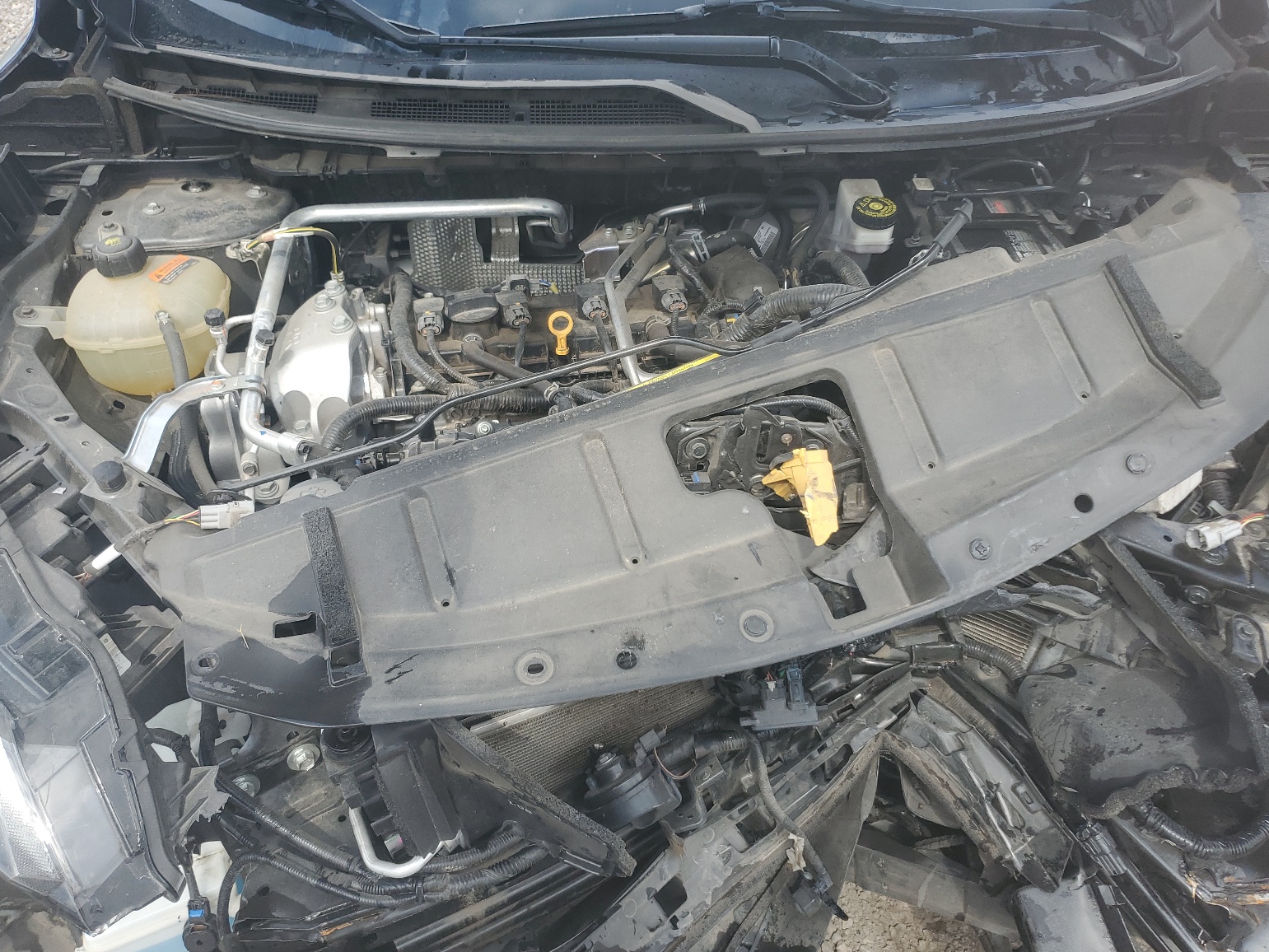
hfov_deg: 65.3
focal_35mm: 27
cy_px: 470
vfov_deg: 51.4
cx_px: 655
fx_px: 990
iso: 50
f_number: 1.5
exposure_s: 1/714
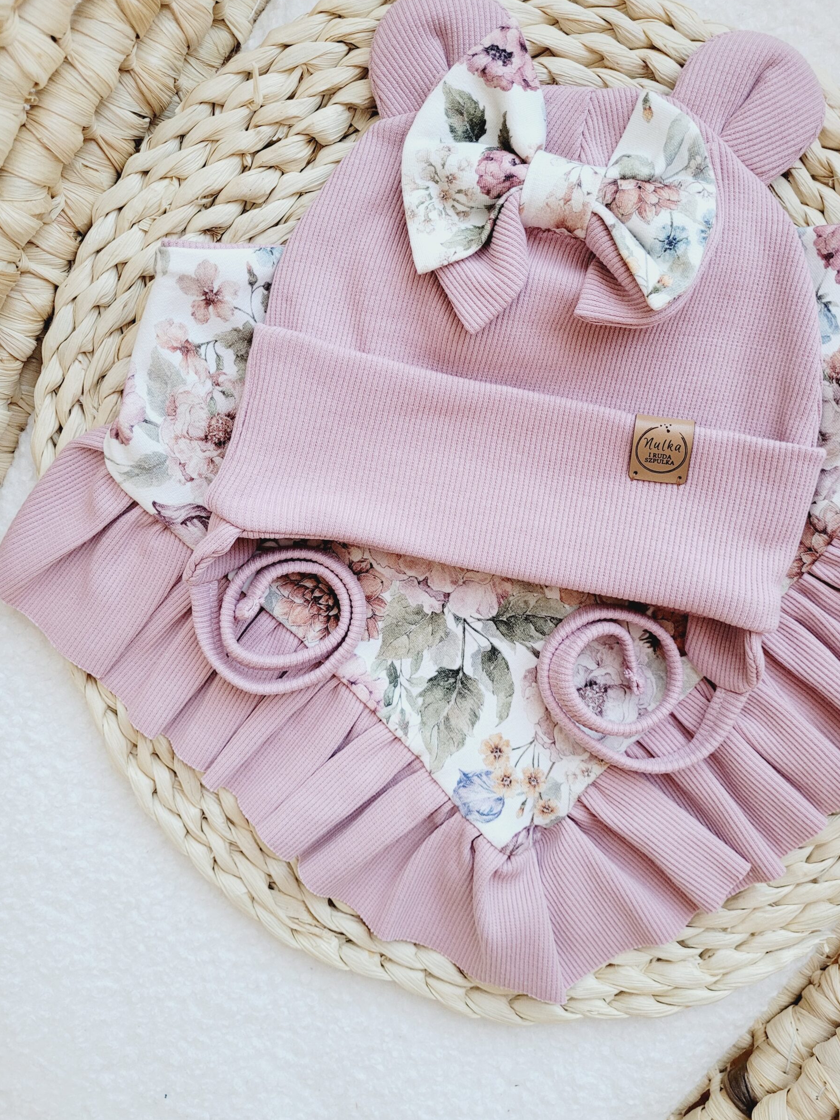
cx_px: 451
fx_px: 906
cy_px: 529
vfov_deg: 63.4
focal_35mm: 28
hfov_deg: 49.7
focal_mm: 5.4
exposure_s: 1/100
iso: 250
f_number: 1.8
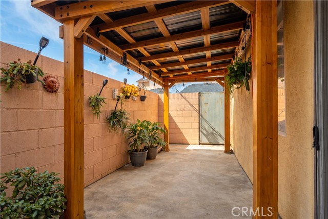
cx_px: 164
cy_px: 110
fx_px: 164
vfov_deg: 67.4
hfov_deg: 90.0
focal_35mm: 18
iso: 100
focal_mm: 18
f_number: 7.1
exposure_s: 1/60
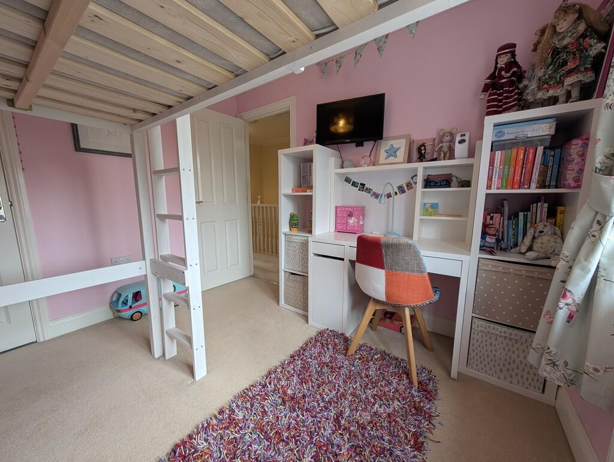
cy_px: 231
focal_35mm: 12
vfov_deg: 94.6
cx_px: 307
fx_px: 213
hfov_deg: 110.5
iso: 57
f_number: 1.7
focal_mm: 2.02
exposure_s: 1/104
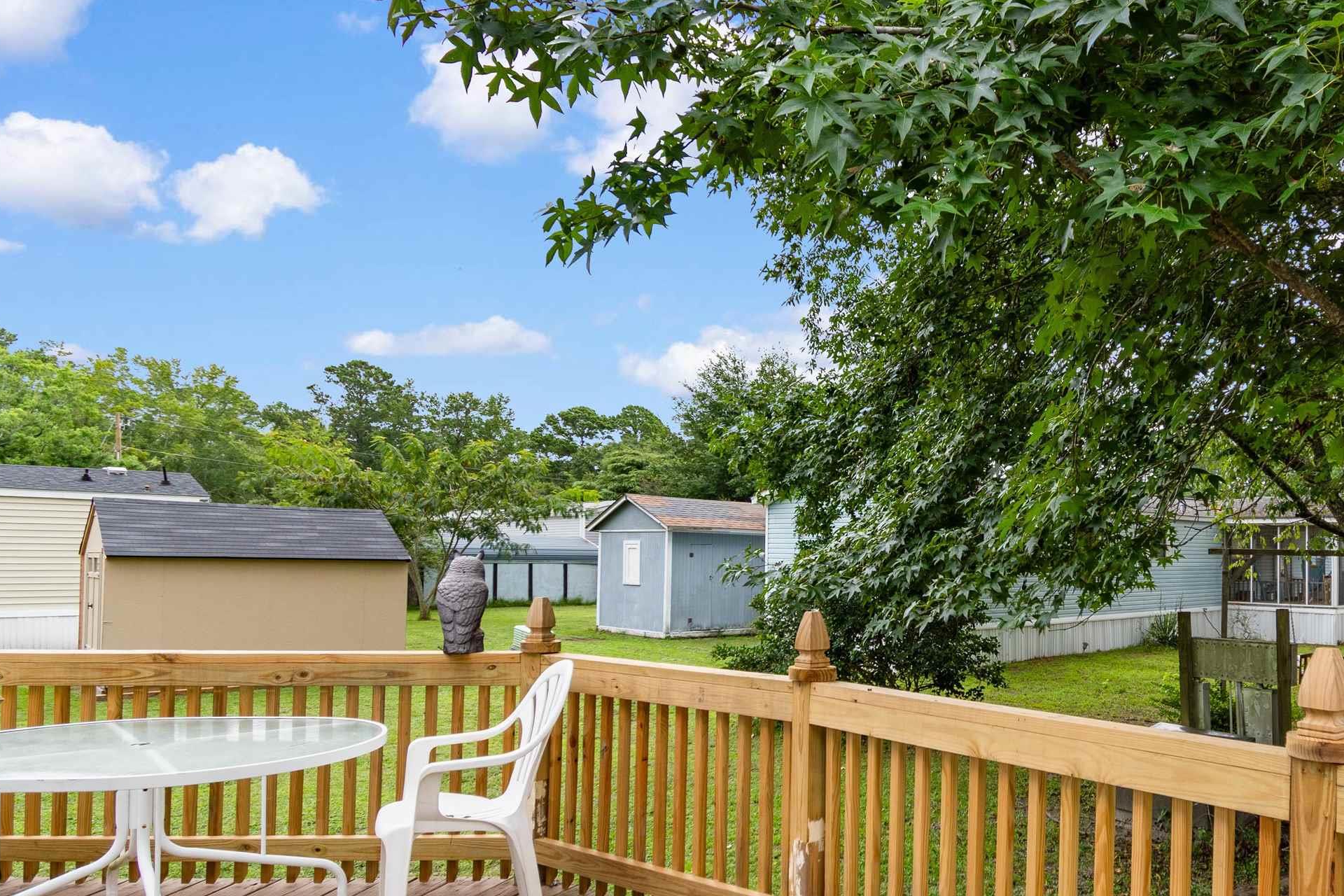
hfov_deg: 70.1
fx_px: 896
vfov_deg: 52.7
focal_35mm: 24
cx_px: 964
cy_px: 549
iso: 100
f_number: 4.5
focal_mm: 10
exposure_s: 1/40
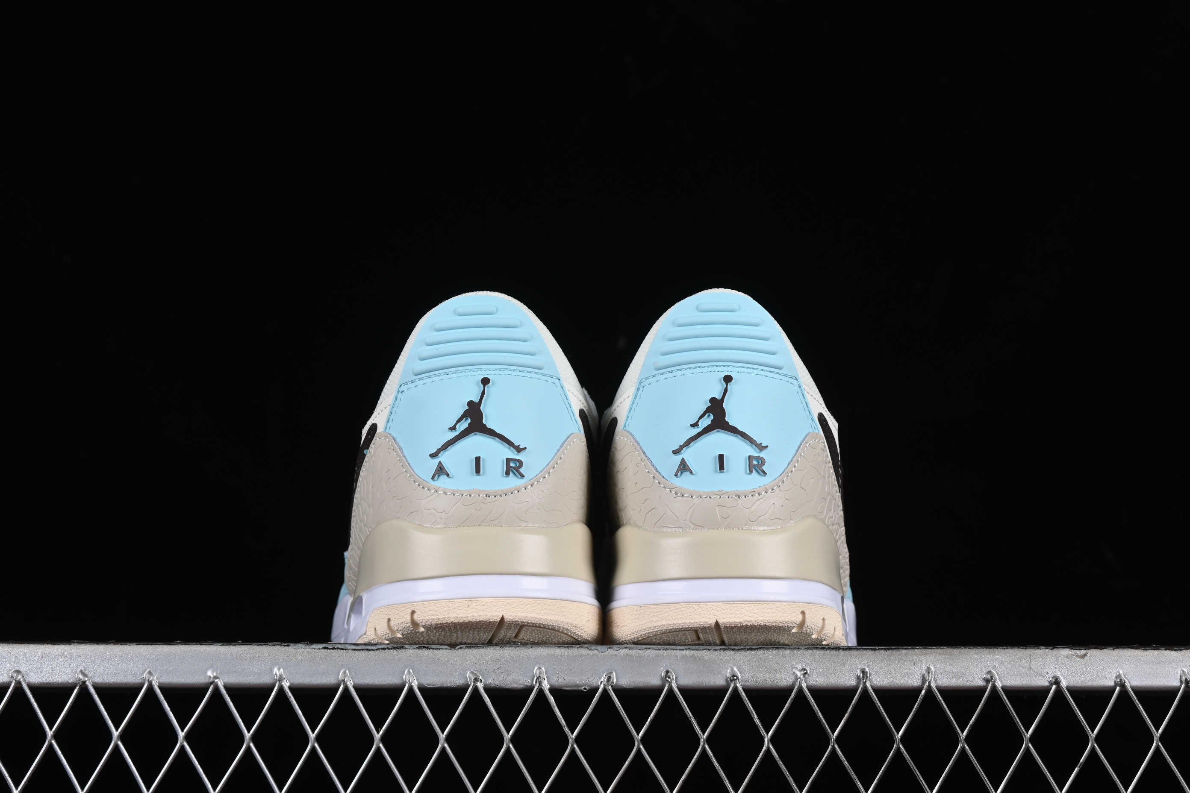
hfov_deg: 27.0
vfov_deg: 18.2
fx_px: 2479
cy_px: 396
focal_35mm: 75
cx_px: 595
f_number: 8
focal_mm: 50
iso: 160
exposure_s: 1/80
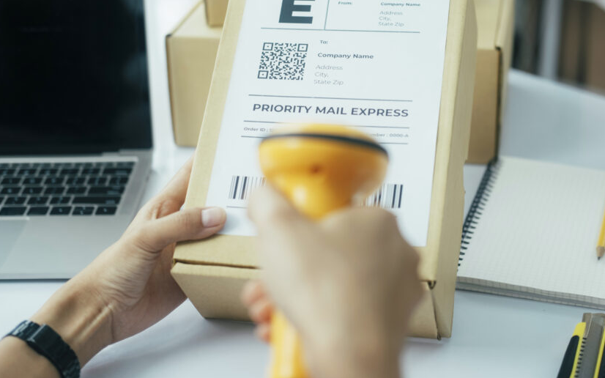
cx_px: 308
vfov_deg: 19.4
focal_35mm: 67
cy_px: 131
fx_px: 1105
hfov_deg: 30.6
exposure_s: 1/250
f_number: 2
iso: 250
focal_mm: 35
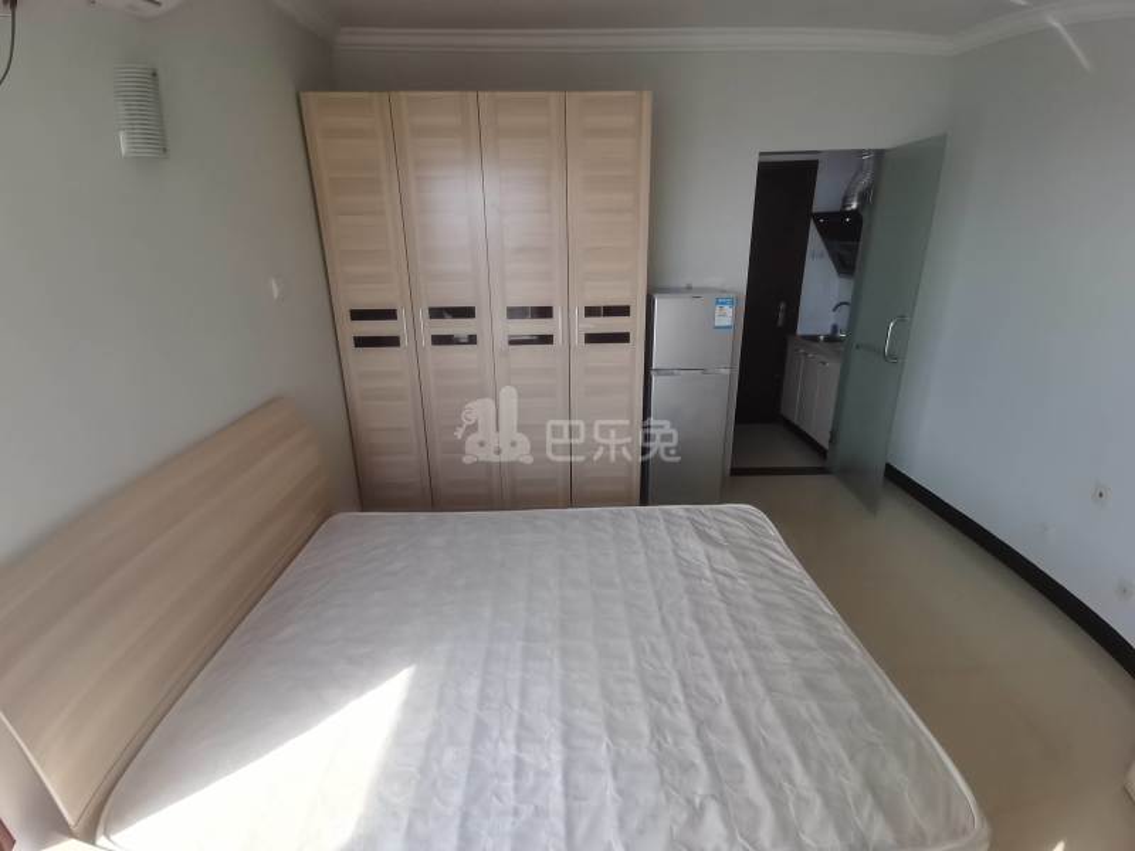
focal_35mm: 17
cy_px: 426
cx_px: 568
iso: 50
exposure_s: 1/182
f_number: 2.4
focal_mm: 1.78
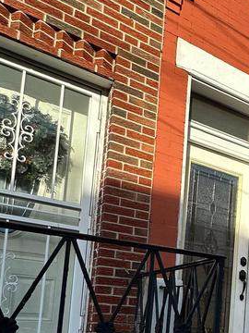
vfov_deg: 41.6
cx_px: 364
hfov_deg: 26.2
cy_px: 293
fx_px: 403
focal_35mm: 42
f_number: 2.2
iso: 50
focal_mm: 2.22
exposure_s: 1/1319
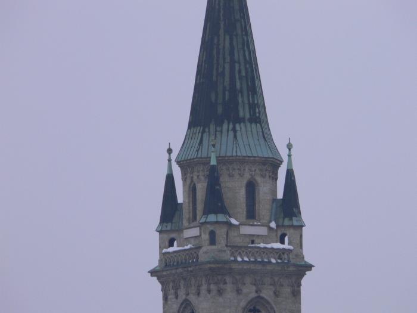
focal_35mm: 420
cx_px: 208
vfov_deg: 3.5
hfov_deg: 4.7
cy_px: 156
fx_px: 5060
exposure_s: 1/320
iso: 200
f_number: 6.3
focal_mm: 88.8
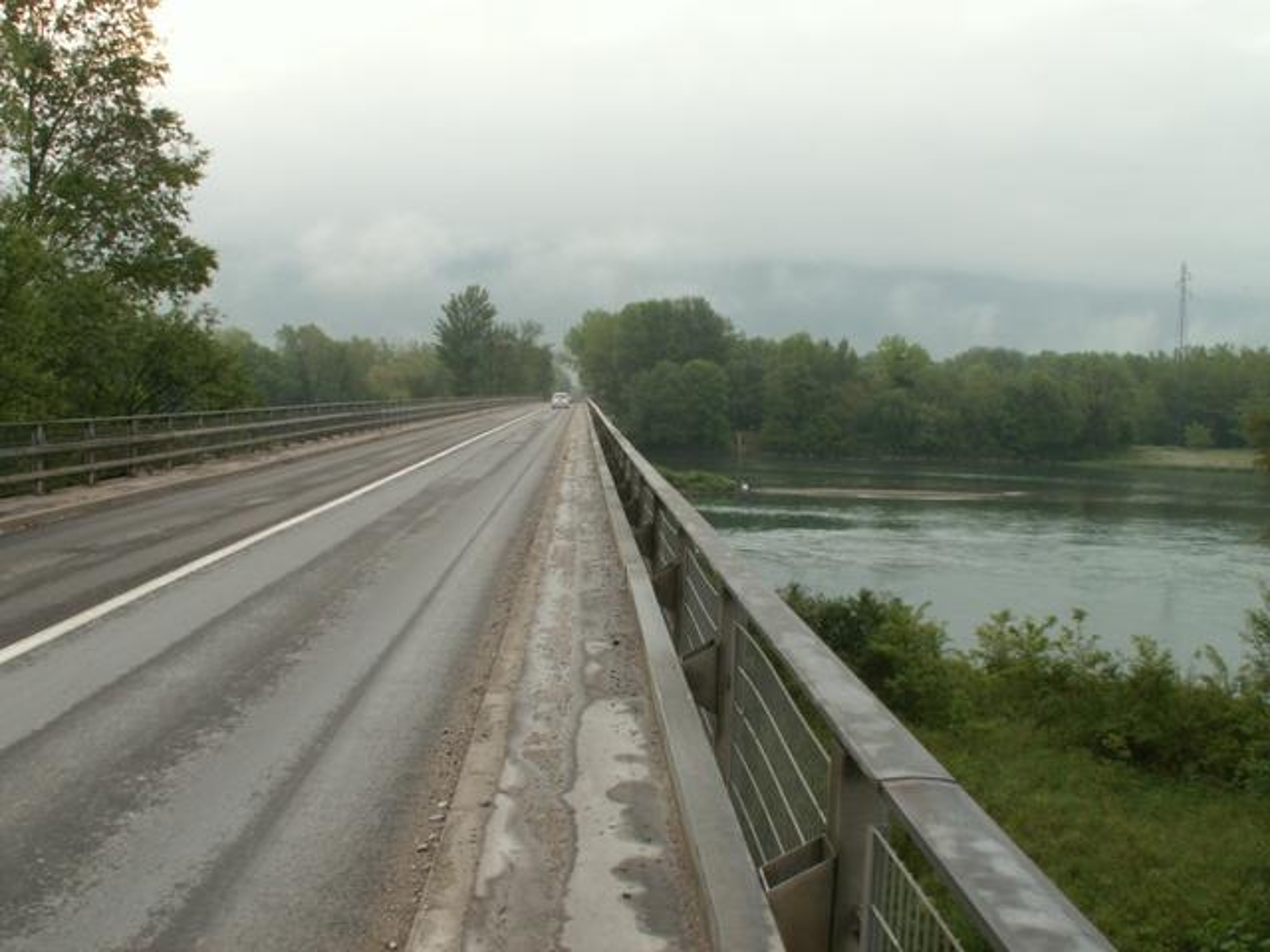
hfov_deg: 52.6
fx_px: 1284
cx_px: 635
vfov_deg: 40.7
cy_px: 476
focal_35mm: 35
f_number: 7.1
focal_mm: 5.86
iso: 50
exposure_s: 1/30
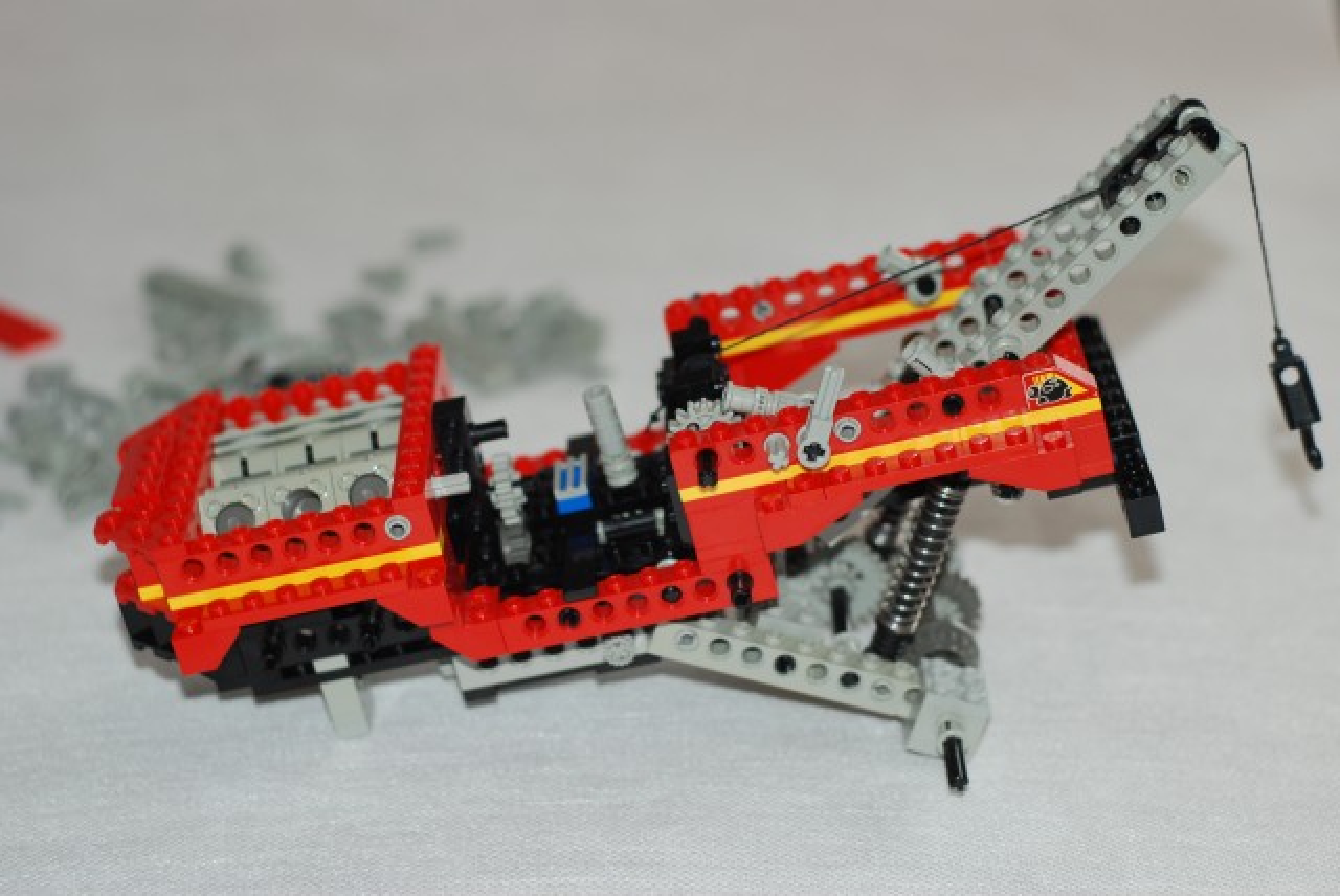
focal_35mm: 75
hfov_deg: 27.0
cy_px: 448
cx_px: 670
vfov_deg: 18.2
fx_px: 2794
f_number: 2.8
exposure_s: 1/60
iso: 200
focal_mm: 50
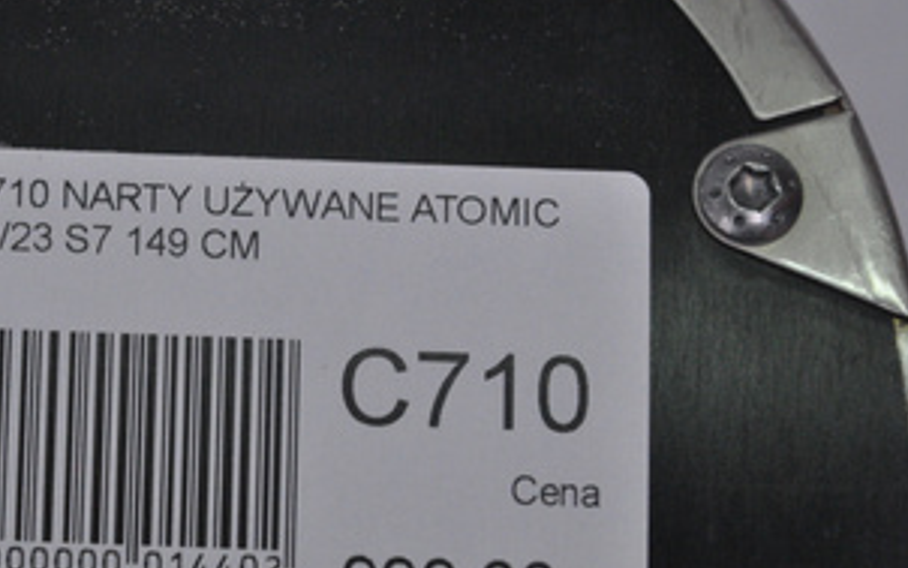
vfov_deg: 5.5
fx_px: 5910
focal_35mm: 239
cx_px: 241
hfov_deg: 8.8
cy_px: 356
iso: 3200
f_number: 9.5
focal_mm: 105
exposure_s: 1/125
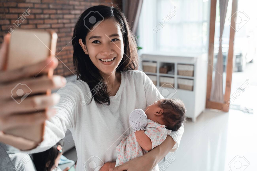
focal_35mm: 32
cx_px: 128
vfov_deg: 41.1
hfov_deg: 58.7
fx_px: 228
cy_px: 86
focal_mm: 32
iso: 1250
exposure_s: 1/200
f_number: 3.2
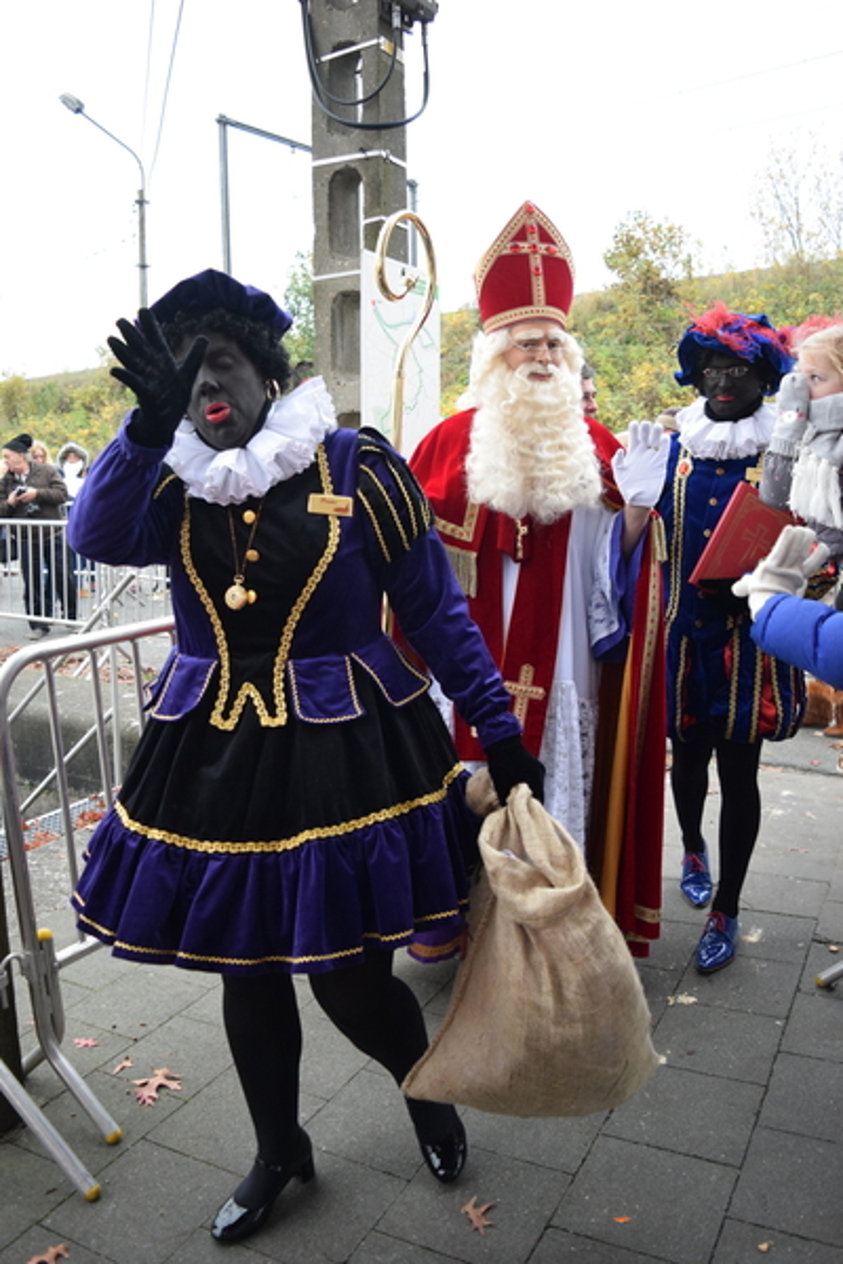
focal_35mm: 27
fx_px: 948
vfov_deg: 67.4
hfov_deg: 47.9
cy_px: 632
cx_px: 422
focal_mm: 18
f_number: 3.5
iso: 2200
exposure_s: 1/500
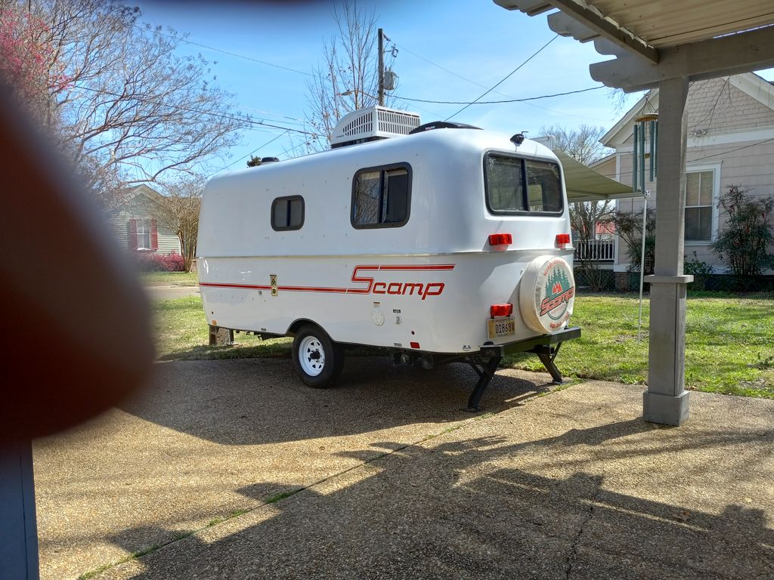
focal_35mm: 27
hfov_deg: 65.3
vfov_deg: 51.4
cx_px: 387
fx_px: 604
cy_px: 290
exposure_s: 1/493
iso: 40
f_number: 1.8
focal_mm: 3.94
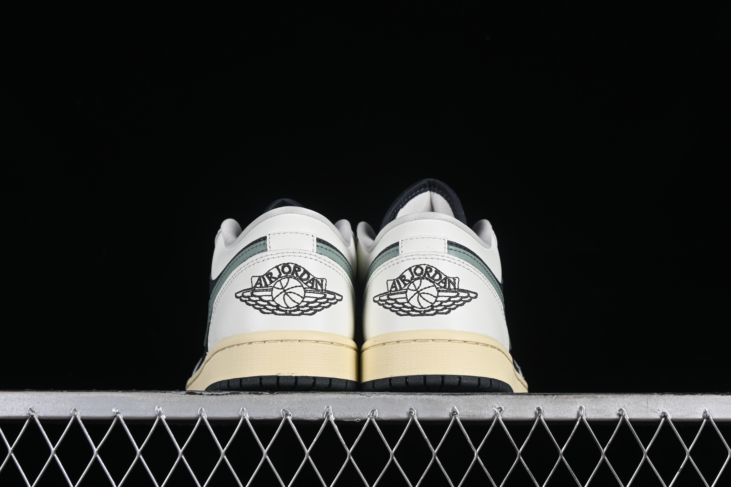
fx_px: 1523
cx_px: 366
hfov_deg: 27.0
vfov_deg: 18.2
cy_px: 244
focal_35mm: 75
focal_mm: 50
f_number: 8
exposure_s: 1/80
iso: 160
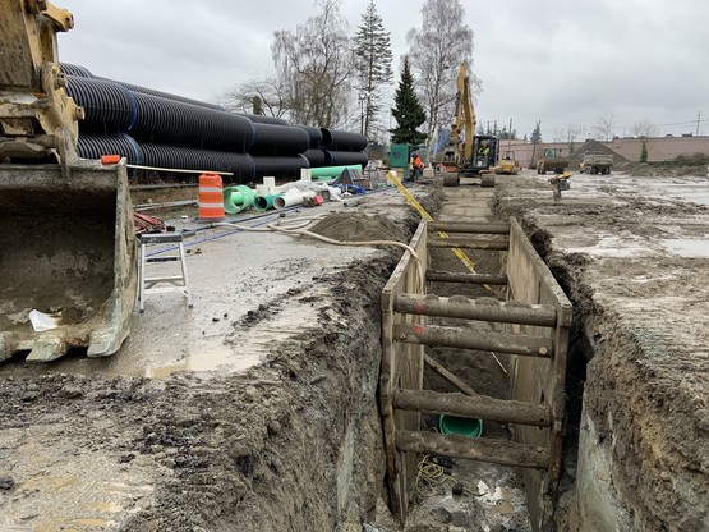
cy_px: 266
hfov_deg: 67.3
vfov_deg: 53.0
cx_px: 354
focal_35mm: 26
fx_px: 532
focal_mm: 4.25
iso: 40
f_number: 1.8
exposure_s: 1/121
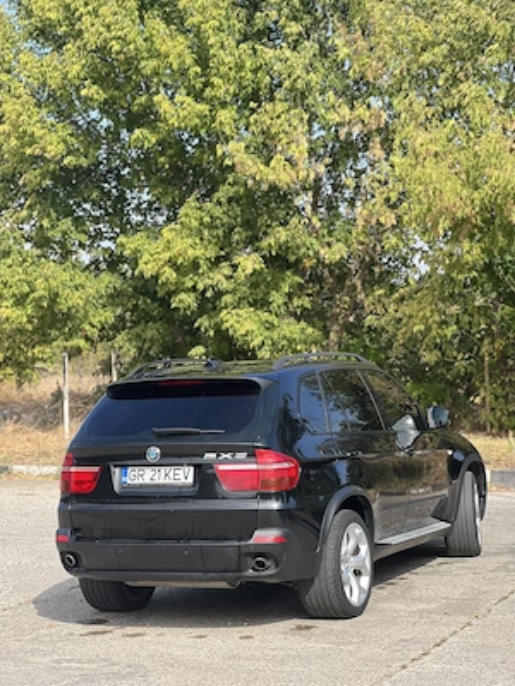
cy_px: 343
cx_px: 258
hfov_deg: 19.1
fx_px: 1527
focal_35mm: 77
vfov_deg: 25.3
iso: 25
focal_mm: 9
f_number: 2.8
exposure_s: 1/236
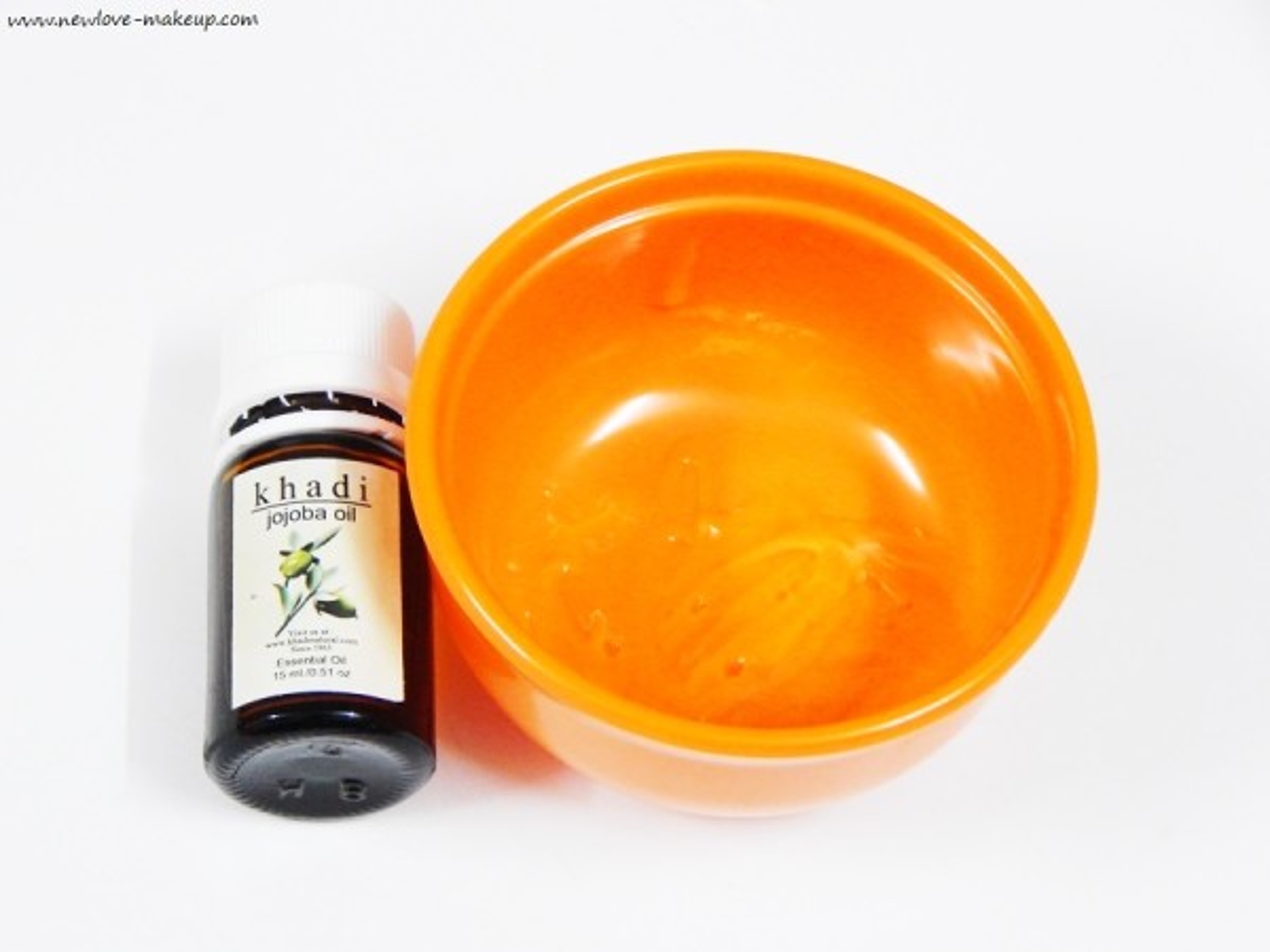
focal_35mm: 132
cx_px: 635
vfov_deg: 11.2
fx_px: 4843
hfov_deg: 14.9
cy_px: 476
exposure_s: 1/10
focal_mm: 23.4
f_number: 4.8
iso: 800
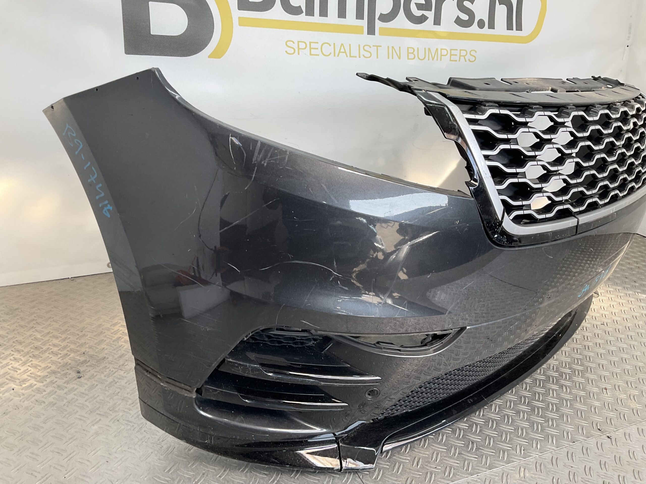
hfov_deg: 61.7
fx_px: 541
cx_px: 323
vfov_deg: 48.2
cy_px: 242
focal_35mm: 29
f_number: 1.8
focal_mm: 3
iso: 16
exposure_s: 1/126
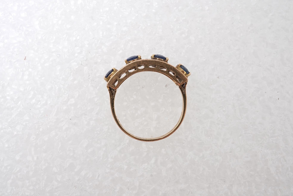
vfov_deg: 29.9
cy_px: 98
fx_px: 366
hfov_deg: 43.6
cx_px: 146
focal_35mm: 45
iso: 400
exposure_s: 1/125
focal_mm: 30
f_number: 22
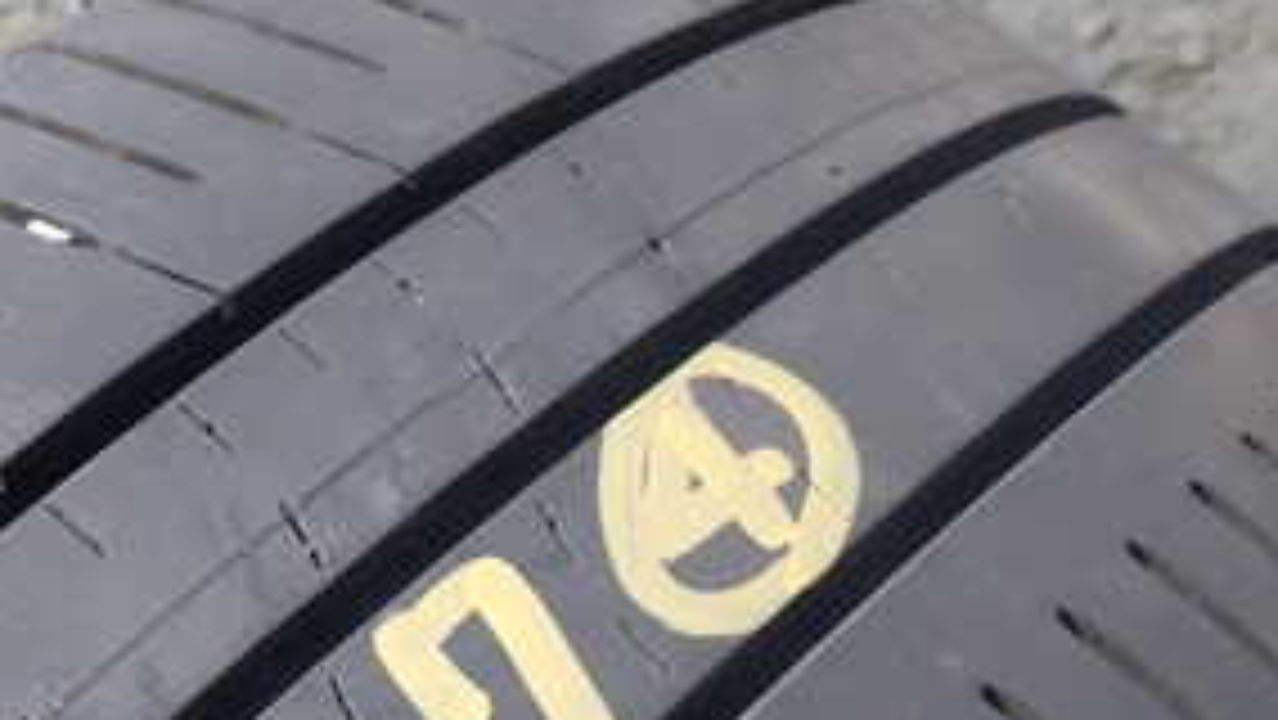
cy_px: 958
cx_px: 45
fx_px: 2339
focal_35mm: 69
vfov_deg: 16.5
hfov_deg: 28.9
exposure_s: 1/400
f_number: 3.2
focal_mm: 5.4
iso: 100
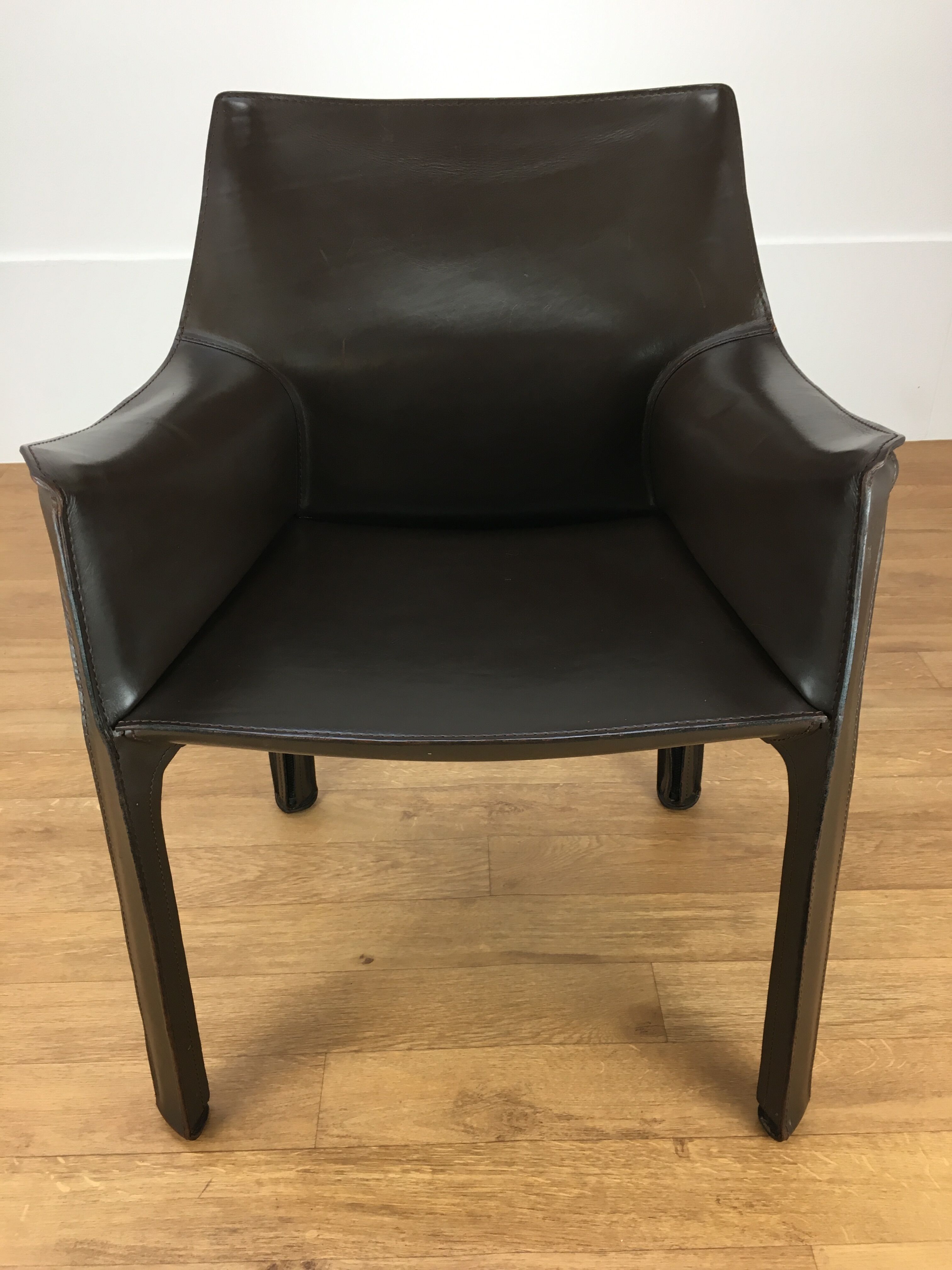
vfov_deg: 61.7
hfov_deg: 48.2
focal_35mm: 29
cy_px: 635
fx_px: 1063
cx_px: 476
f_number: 2.2
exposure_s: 1/33
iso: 64
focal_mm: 4.15
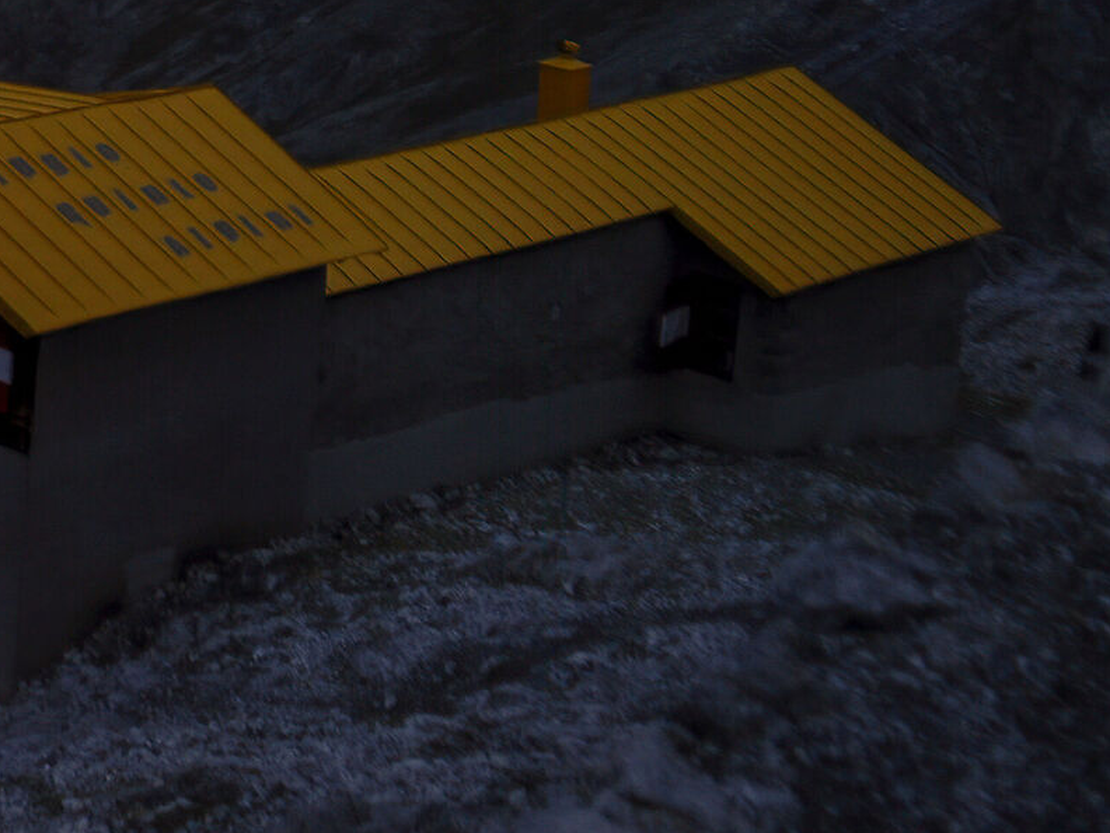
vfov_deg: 13.7
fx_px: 3367
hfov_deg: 17.0
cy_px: -124
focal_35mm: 105
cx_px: -544
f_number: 2.8
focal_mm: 24
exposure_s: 1/250
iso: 140
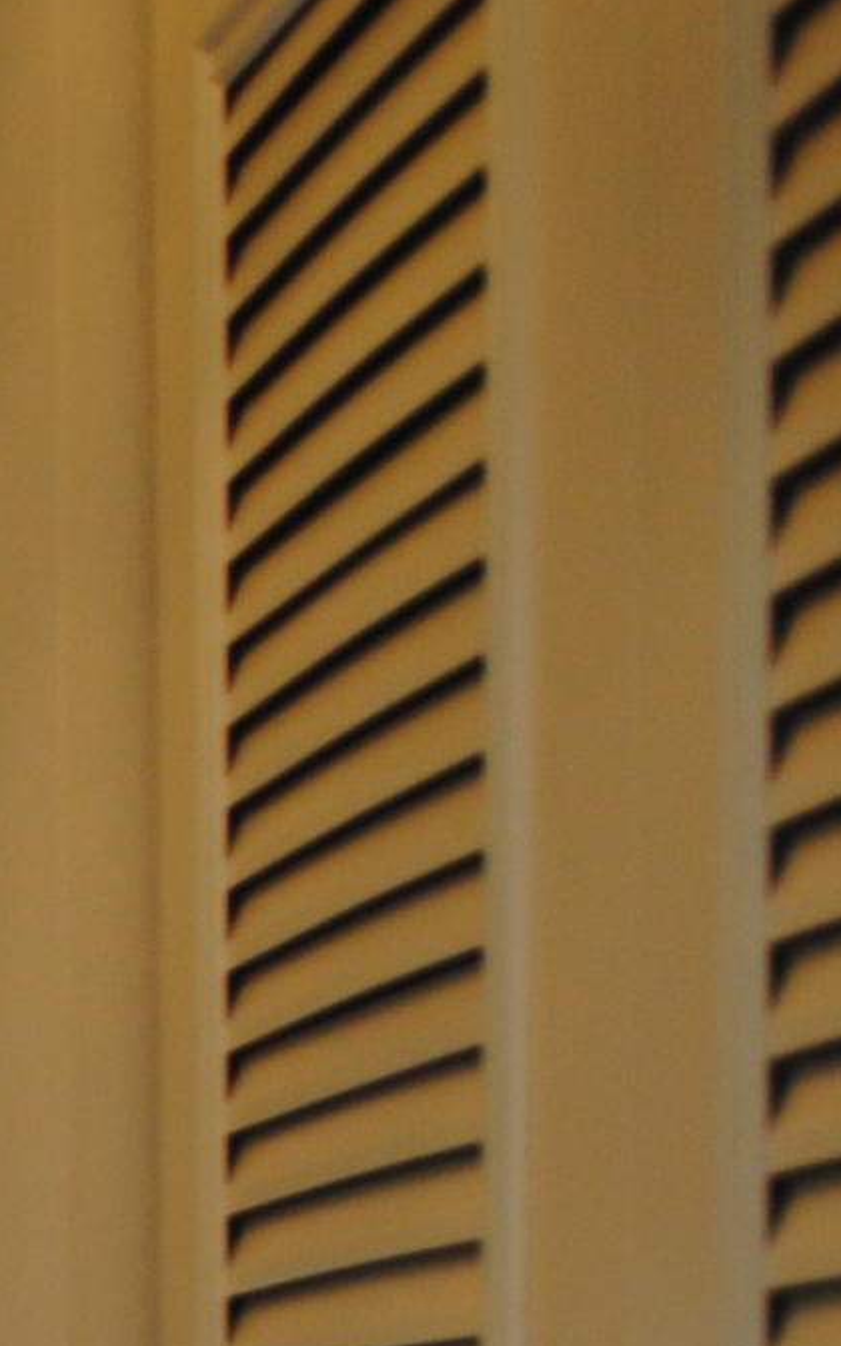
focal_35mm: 123
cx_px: -1342
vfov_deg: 15.8
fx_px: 4511
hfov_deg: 9.3
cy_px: 1895
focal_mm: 18
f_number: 3.5
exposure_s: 1/50
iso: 200
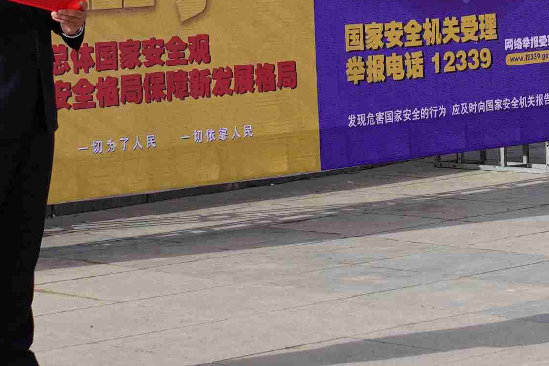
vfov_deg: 7.9
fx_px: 2593
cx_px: 352
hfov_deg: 12.1
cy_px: -148
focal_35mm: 170
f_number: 5
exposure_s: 1/500
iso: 100
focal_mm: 24
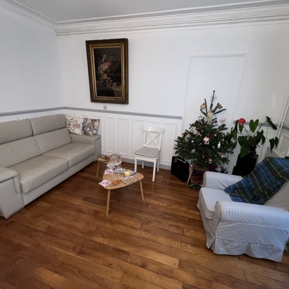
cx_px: 139
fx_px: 151
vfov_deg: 87.4
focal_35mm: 16
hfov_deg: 87.4
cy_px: 142
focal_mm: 1.57
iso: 100
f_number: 1.8
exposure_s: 1/50
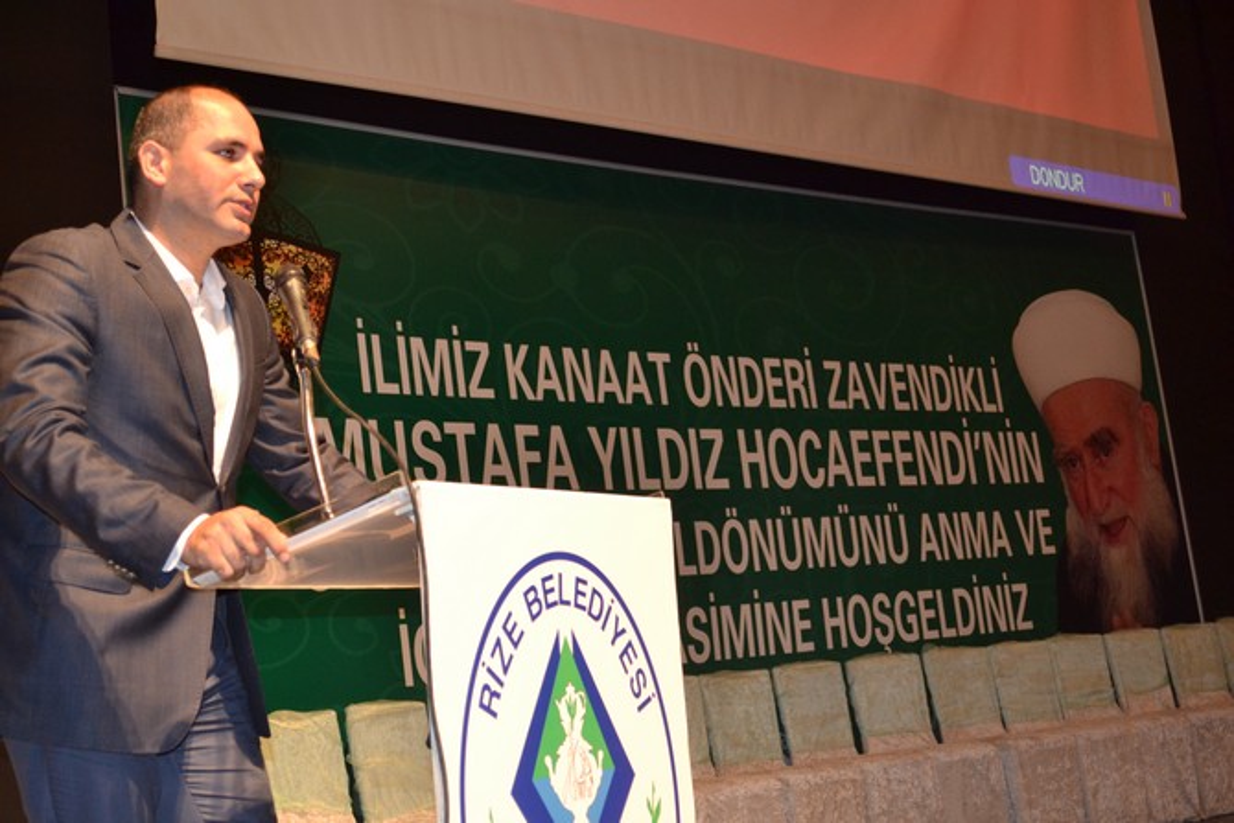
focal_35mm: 54
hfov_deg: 36.9
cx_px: 617
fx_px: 1851
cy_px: 412
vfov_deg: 25.1
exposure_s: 1/60
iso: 1400
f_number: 5
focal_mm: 36
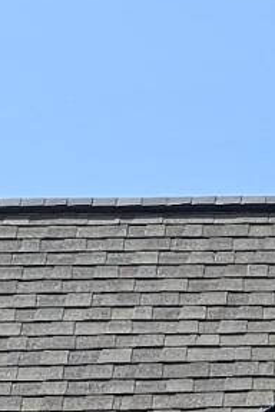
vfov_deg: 7.4
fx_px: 2853
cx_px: 334
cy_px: 1200
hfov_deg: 5.5
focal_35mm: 249
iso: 16
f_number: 1.7
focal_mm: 6.3
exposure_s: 1/1328
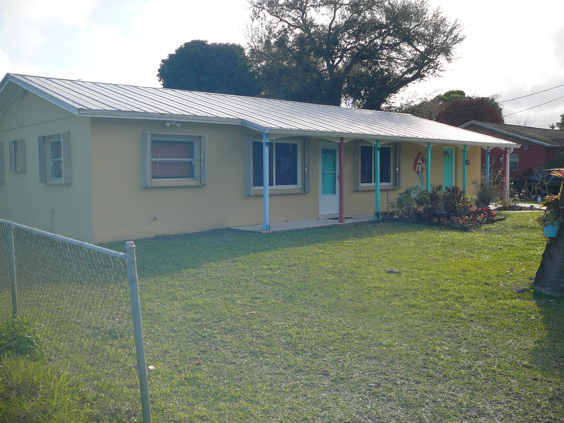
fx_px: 570
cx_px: 282
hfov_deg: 52.6
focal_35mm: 35
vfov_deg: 40.7
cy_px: 212
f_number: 2.8
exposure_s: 1/800
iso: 80
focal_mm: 5.2
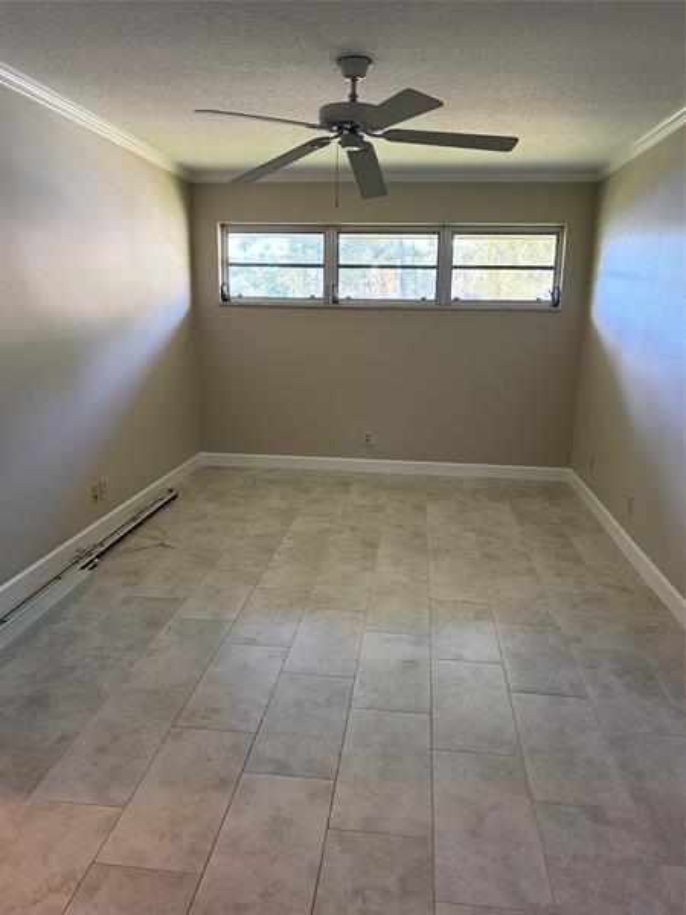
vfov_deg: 67.3
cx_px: 343
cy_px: 458
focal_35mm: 26
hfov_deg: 53.1
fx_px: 687
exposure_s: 1/60
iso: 160
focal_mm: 5.96
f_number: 1.6
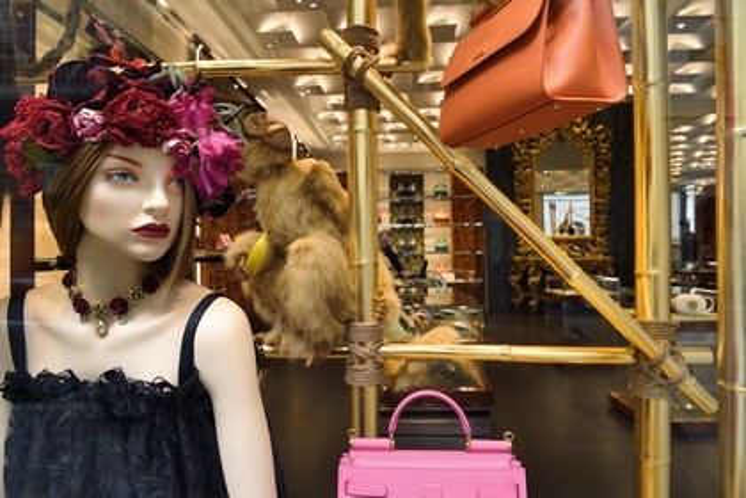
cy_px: 249
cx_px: 373
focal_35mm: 24
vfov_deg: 53.1
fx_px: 497
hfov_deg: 73.7
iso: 400
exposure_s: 1/60
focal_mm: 24
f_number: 10
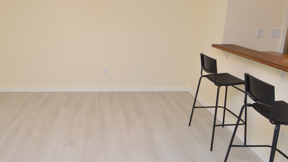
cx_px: 100
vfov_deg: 42.6
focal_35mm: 27
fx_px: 206
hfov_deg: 68.2
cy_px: 61
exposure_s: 1/80
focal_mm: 12
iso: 400
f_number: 4.5
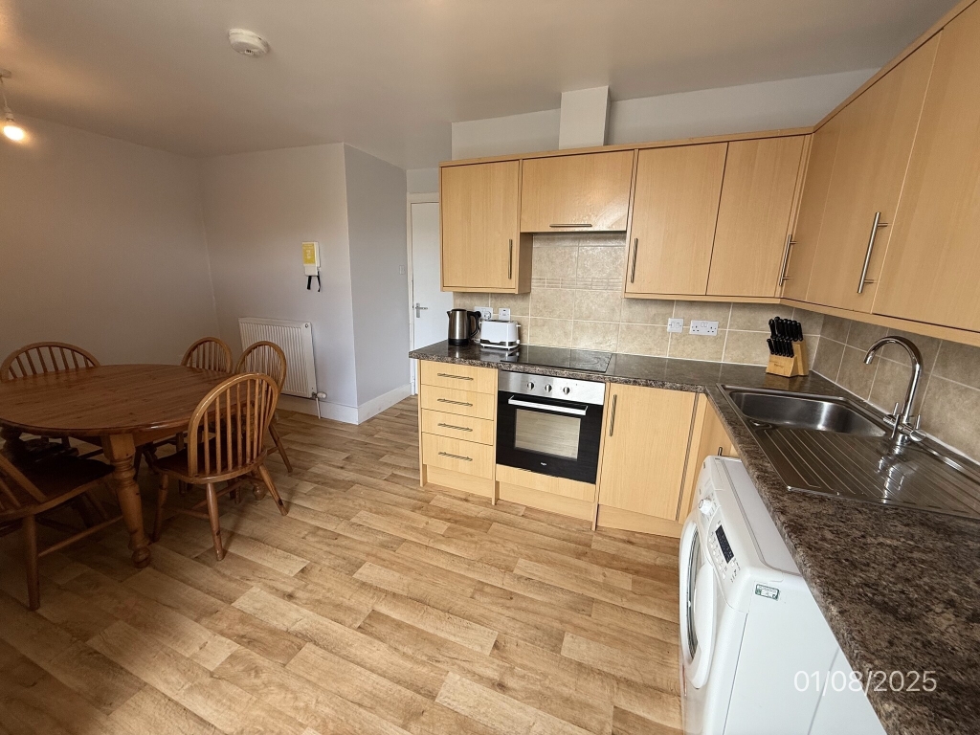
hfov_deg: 102.1
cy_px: 368
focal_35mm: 14
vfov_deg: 85.7
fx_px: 396
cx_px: 490
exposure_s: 1/99
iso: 100
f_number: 2.2
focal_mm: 2.22
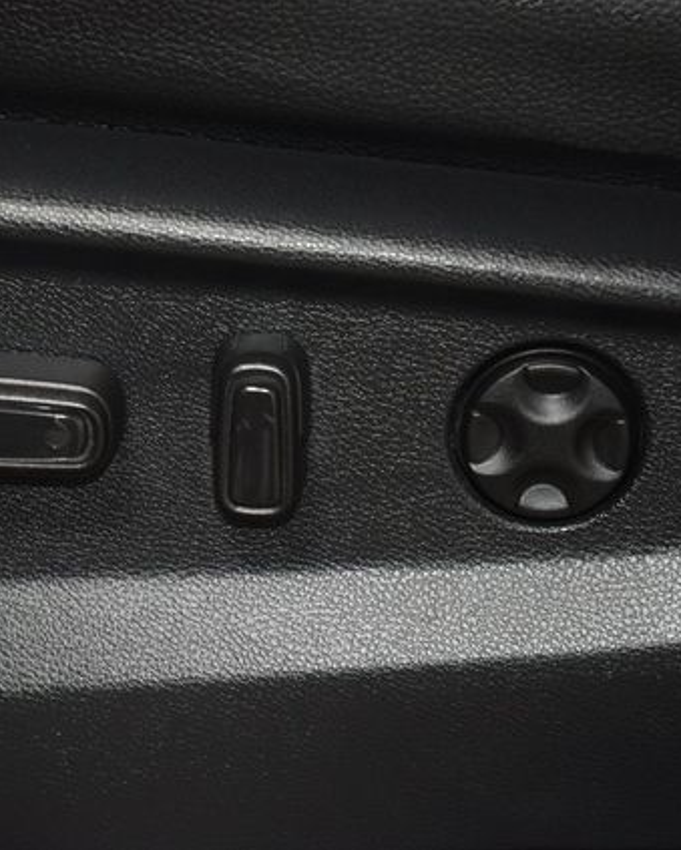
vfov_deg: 12.9
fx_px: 3750
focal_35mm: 149
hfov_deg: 10.4
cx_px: 207
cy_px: 425
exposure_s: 1/50
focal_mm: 70
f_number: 4.5
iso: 1800
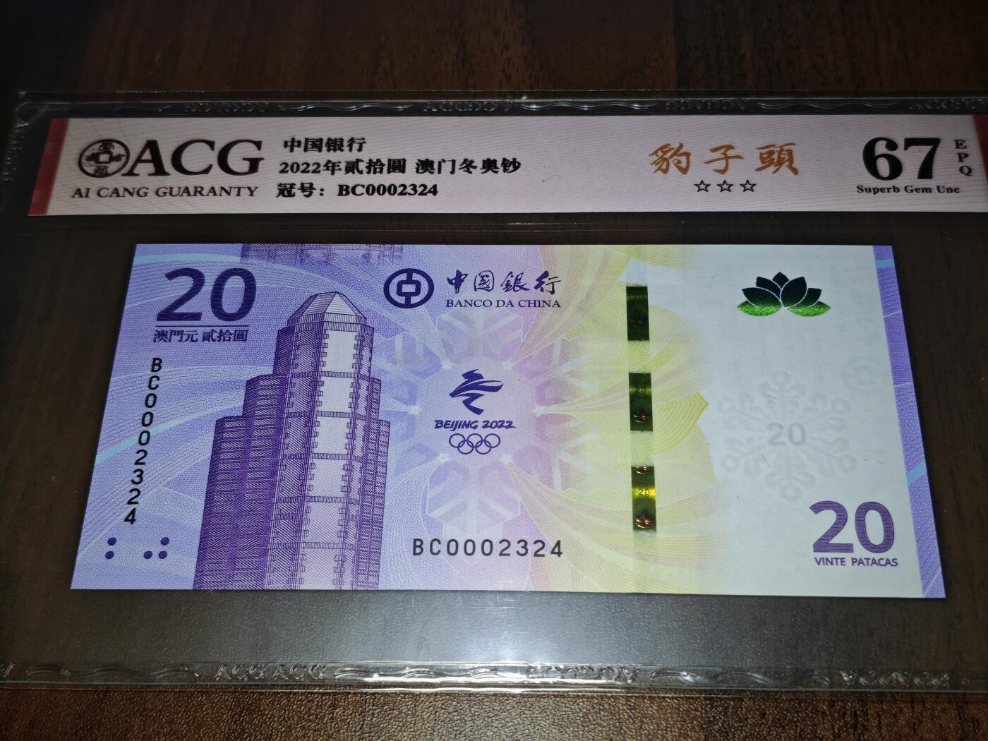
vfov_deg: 29.1
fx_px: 1427
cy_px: 370
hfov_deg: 38.2
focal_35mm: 50
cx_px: 494
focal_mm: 5.85
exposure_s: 1/100
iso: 125
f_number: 1.63
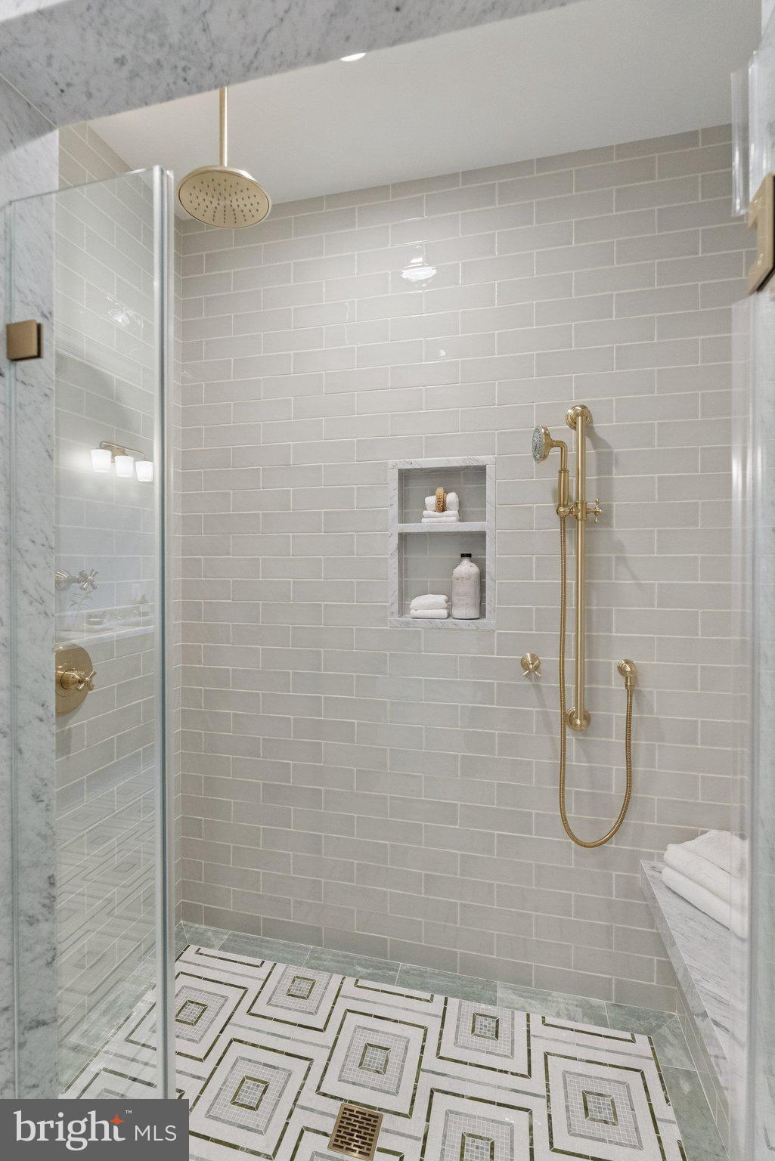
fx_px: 532
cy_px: 580
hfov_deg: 72.1
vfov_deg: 95.0
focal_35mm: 16
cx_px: 388
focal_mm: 16.5
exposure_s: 1/160
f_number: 5
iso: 2500
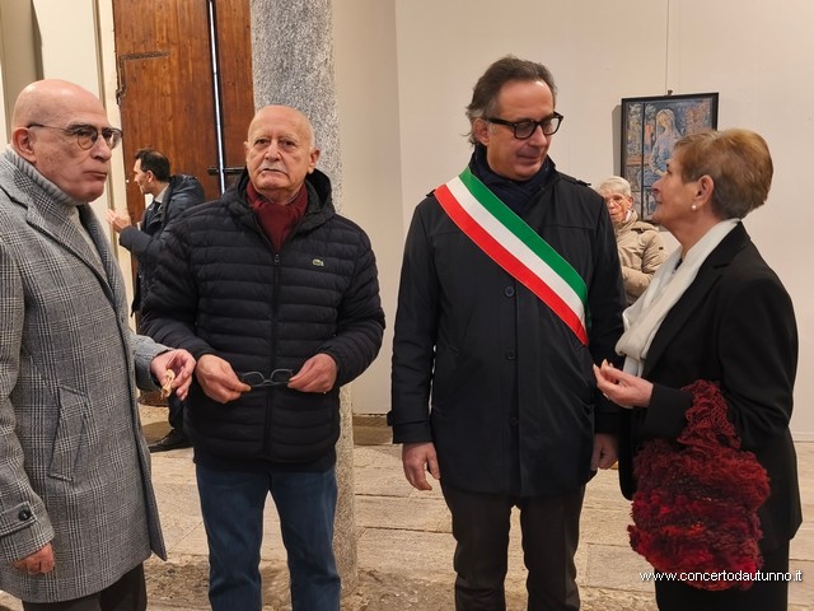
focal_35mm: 35
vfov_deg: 40.7
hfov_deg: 52.6
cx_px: 407
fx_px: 823
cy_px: 306
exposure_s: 1/50
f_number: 1.65
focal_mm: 6.18
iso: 1000
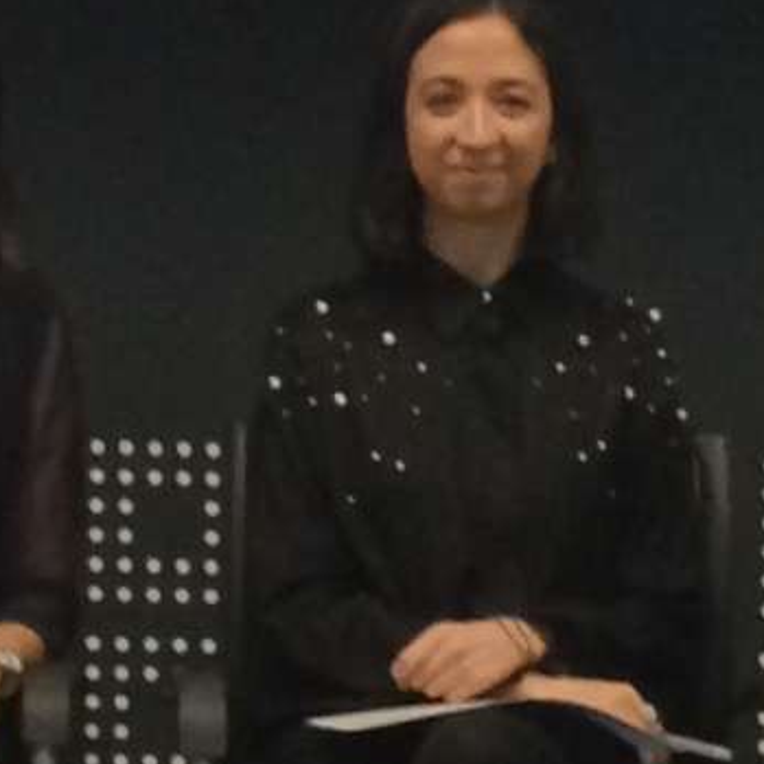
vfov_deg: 6.4
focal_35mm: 273
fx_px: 6817
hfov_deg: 6.4
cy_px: 569
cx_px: 1070
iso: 400
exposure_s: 1/20
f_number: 2.4
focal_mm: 4.12
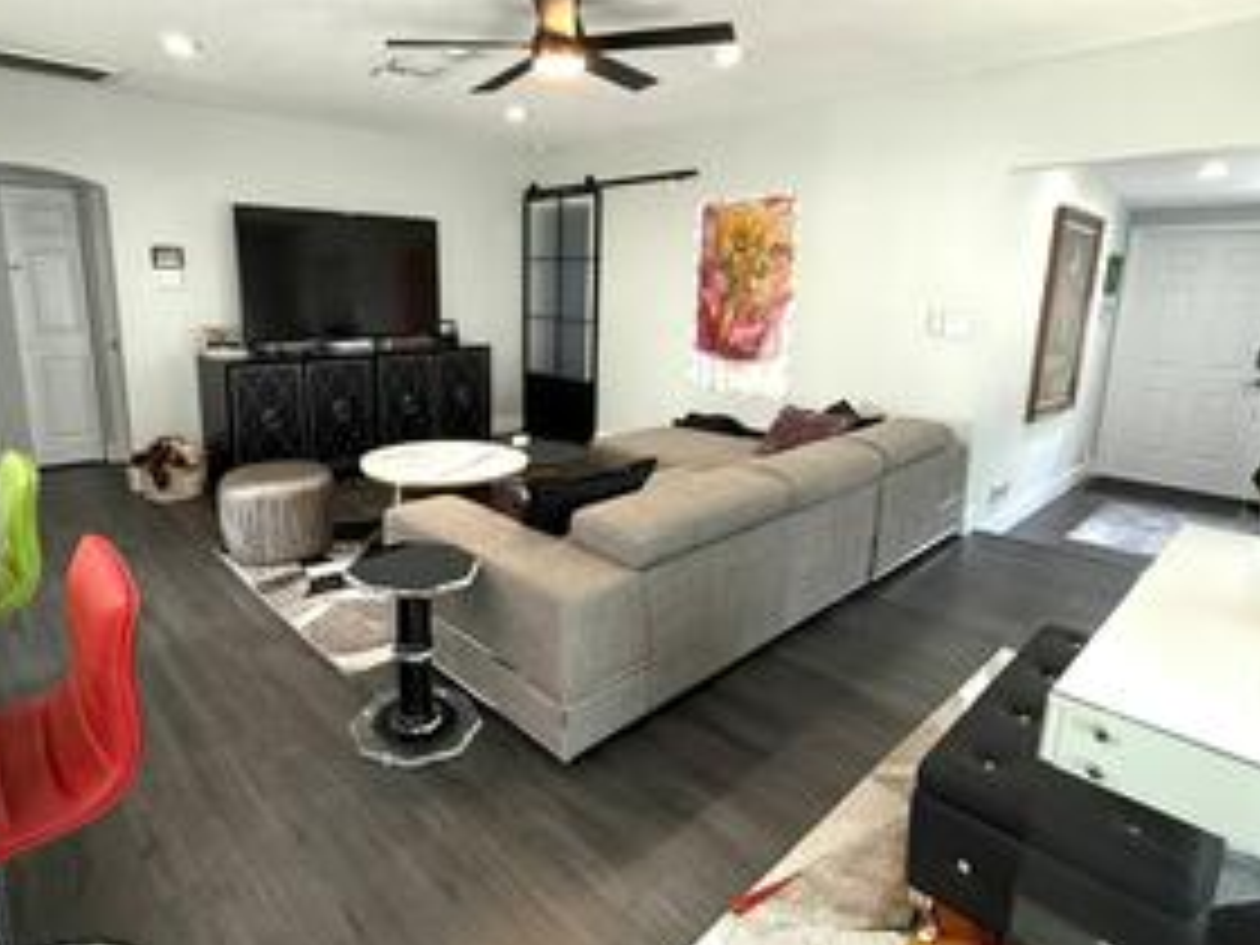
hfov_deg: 81.3
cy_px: 418
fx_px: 728
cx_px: 549
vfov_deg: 65.8
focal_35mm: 20
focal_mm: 2.22
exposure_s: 1/120
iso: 320
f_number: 2.2
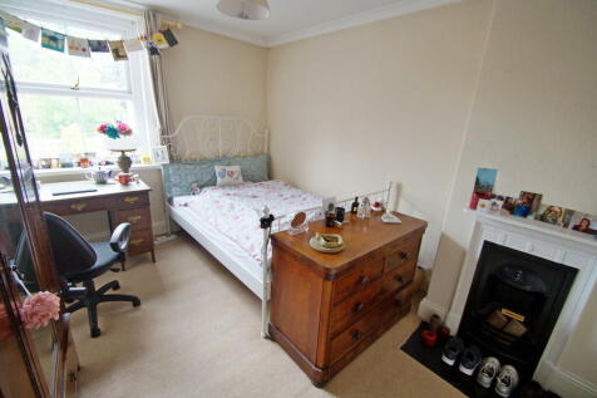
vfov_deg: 77.3
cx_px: 298
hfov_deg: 100.4
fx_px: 249
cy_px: 199
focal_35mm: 15
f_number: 4
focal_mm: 10
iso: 320
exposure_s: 1/60
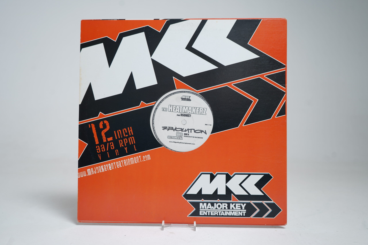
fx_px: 337
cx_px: 184
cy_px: 122
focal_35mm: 33
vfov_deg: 40.0
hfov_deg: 57.2
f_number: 5
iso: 64
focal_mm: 33
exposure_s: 1/6
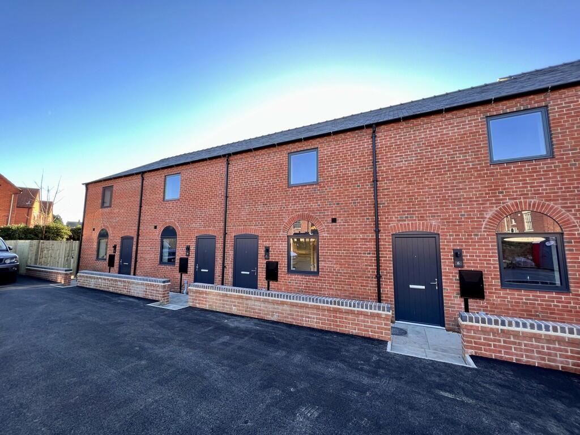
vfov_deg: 89.9
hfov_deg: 106.2
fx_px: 218
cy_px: 218
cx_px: 290
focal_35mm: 13
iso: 32
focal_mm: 1.57
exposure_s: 1/103
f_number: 1.8
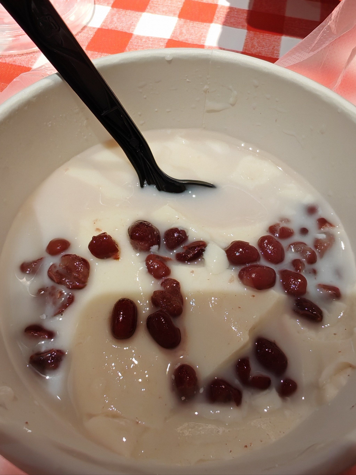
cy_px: 238
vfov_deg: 65.3
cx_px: 178
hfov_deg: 51.4
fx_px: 370
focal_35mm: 27
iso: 125
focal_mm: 1.96
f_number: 2.2
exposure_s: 1/50
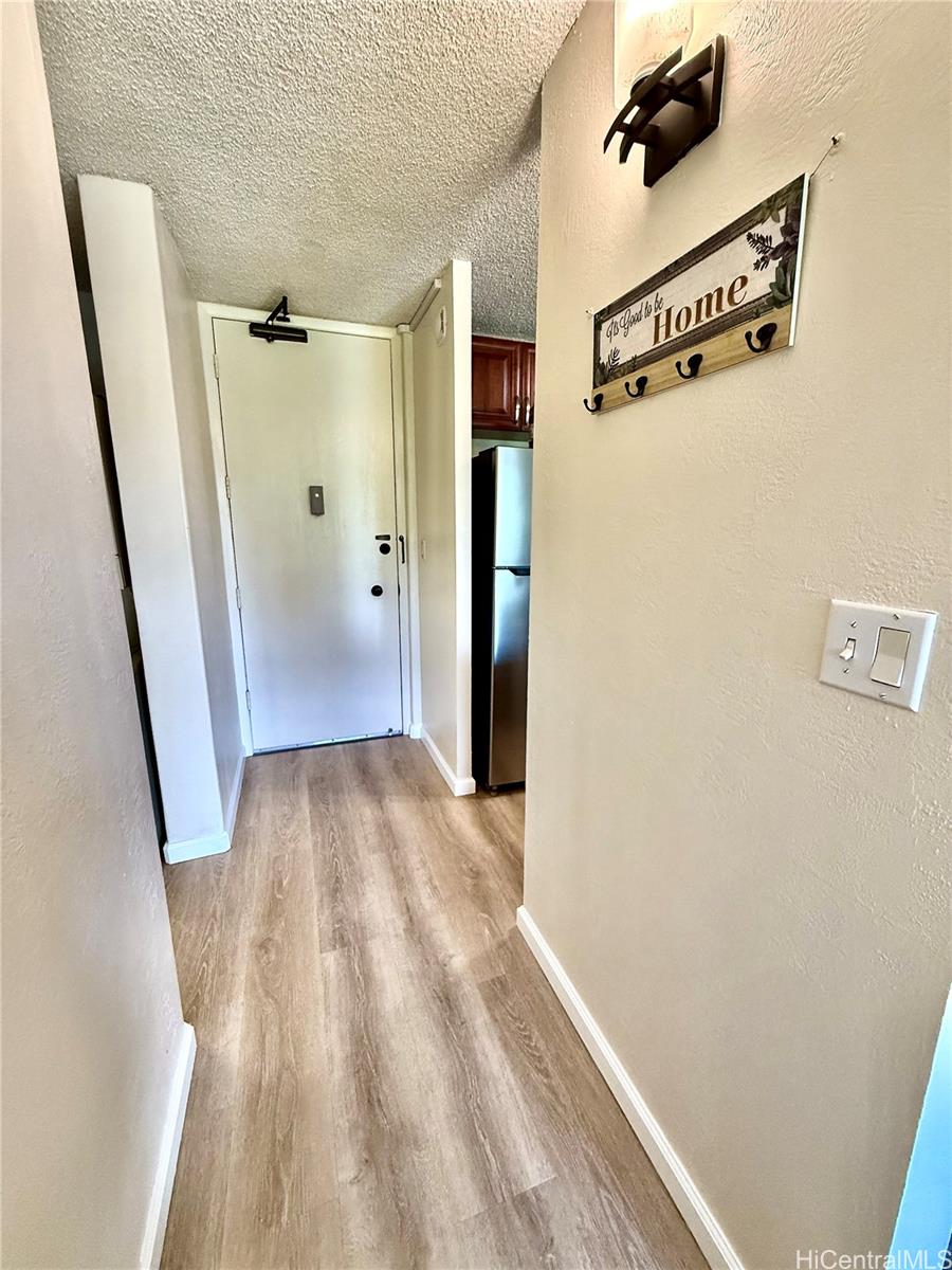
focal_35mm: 14
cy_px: 635
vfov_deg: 102.1
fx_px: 513
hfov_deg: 85.7
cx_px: 476
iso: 320
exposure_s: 1/120
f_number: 2.2
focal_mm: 2.22
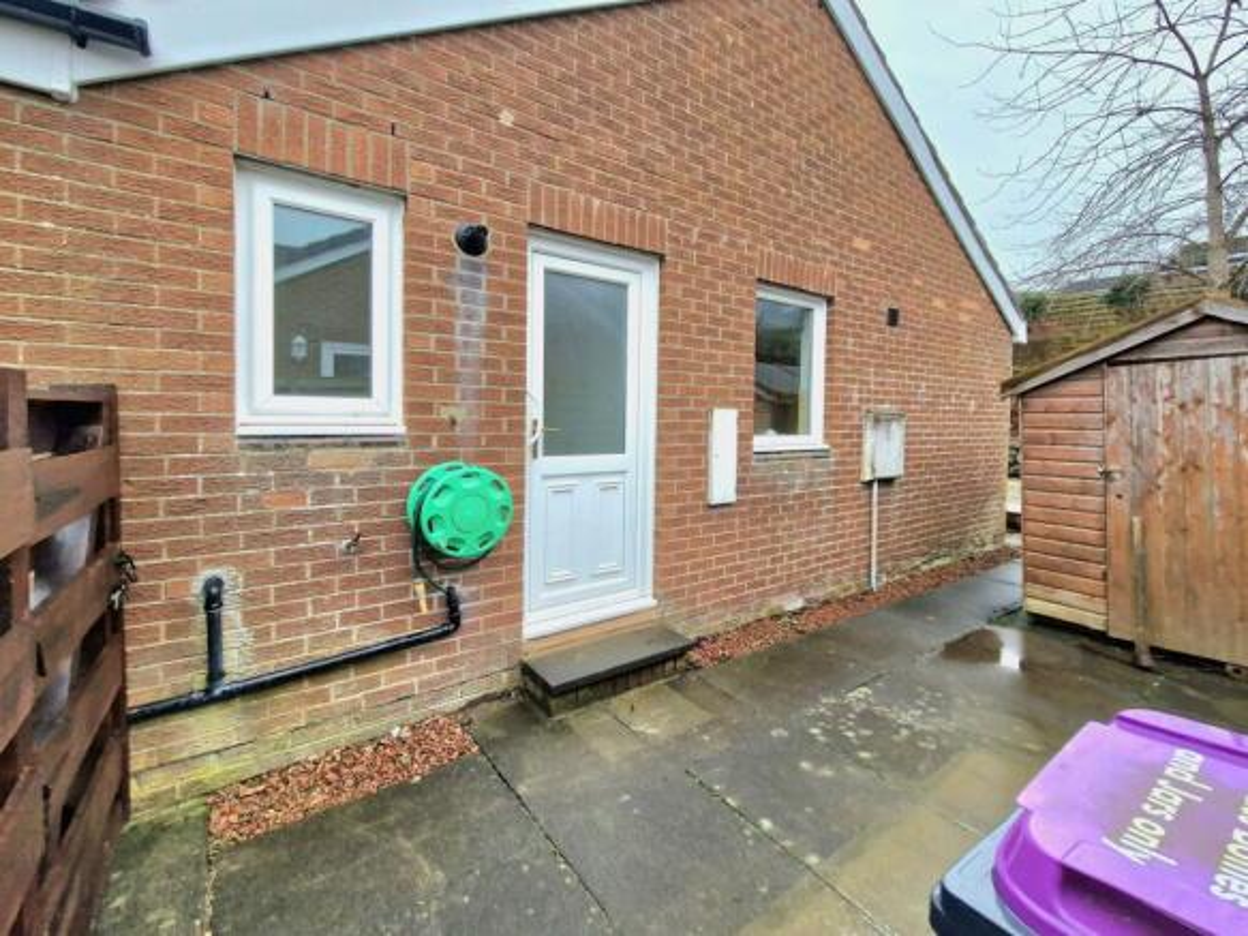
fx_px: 469
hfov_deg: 106.2
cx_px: 624
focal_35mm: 13
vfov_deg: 89.9
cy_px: 468
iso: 50
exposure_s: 1/149
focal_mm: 2.2
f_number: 2.2
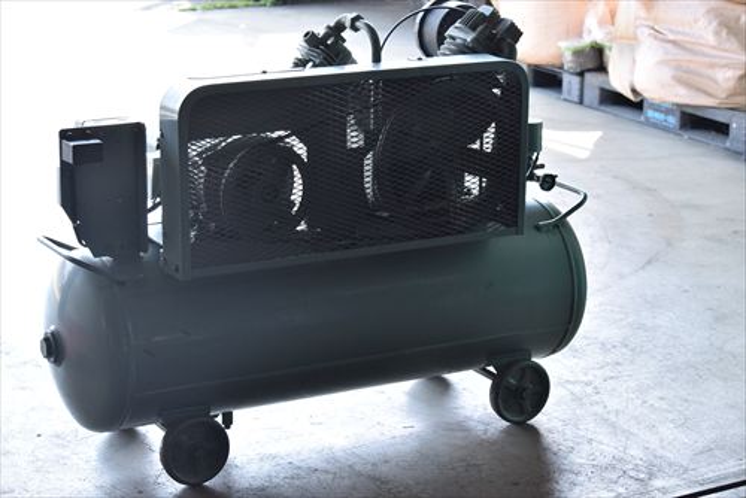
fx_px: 1711
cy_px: 249
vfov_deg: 16.6
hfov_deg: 24.6
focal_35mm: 82
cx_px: 373
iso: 1250
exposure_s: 1/250
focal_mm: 55
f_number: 6.3
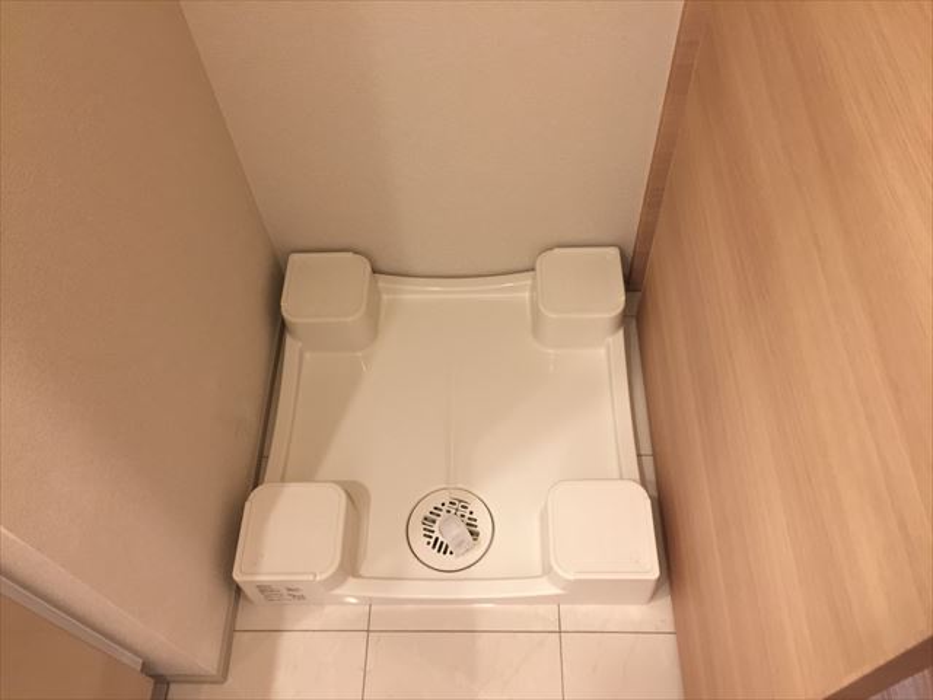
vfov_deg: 48.2
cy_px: 350
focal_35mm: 29
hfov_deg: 61.7
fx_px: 782
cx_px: 466
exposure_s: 1/30
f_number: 2.2
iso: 80
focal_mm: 4.15
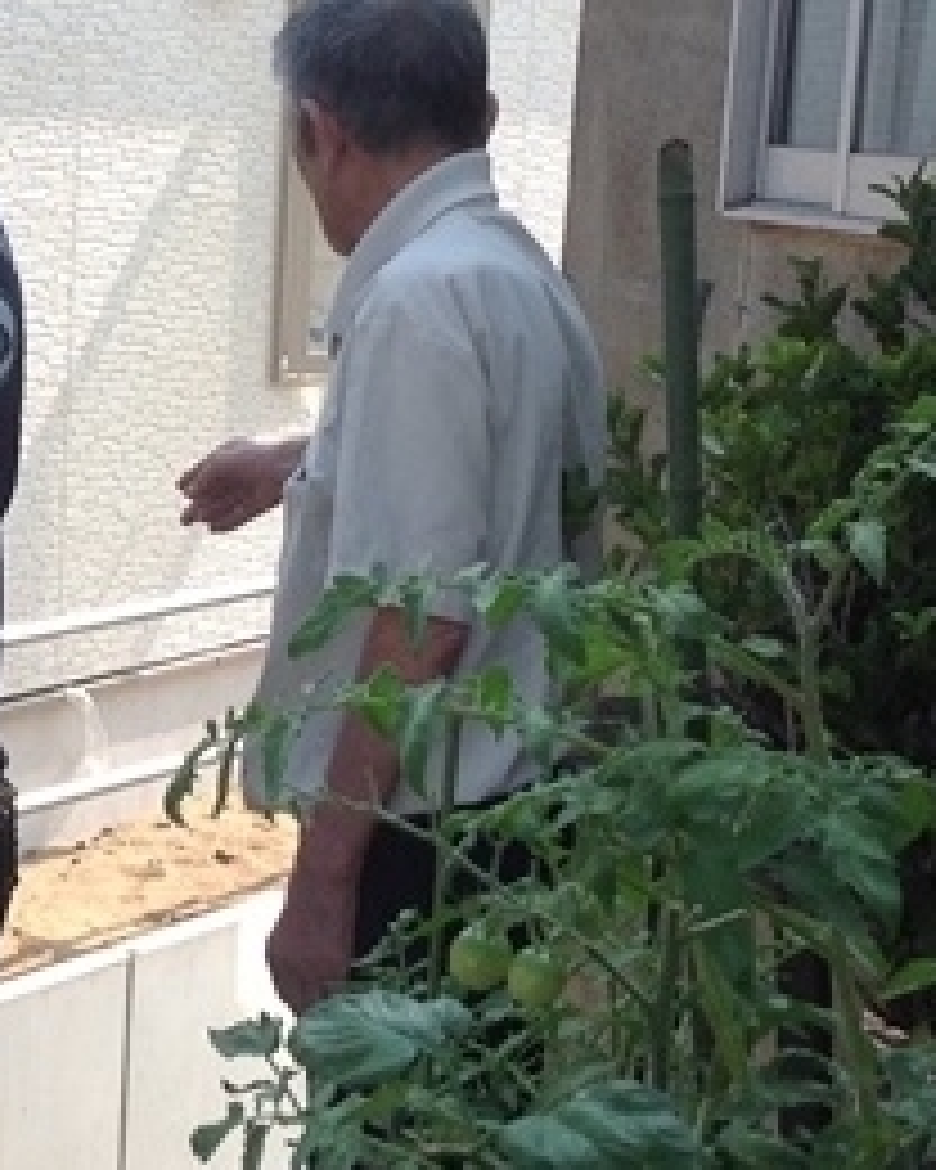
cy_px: 549
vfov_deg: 18.3
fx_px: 3636
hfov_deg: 14.2
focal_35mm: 105
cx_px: -234
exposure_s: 1/687
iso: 50
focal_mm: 4.3
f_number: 2.4
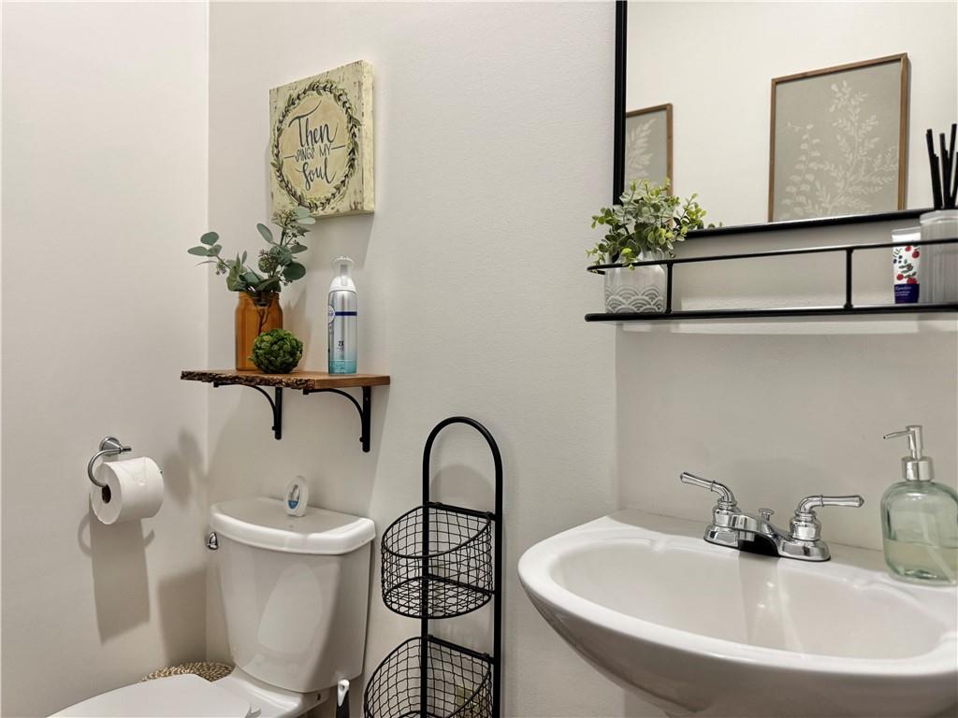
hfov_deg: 71.6
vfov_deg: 56.8
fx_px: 664
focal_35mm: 24
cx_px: 479
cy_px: 359
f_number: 1.78
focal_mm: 6.76
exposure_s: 1/60
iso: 250
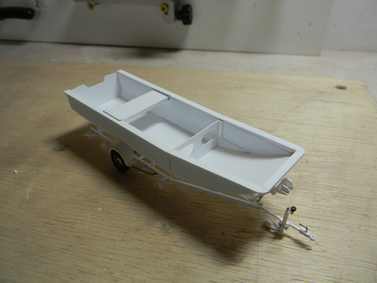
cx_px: 188
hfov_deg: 63.4
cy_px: 142
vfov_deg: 49.8
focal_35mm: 28
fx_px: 305
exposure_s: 1/30
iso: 81
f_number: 3.5
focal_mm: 5
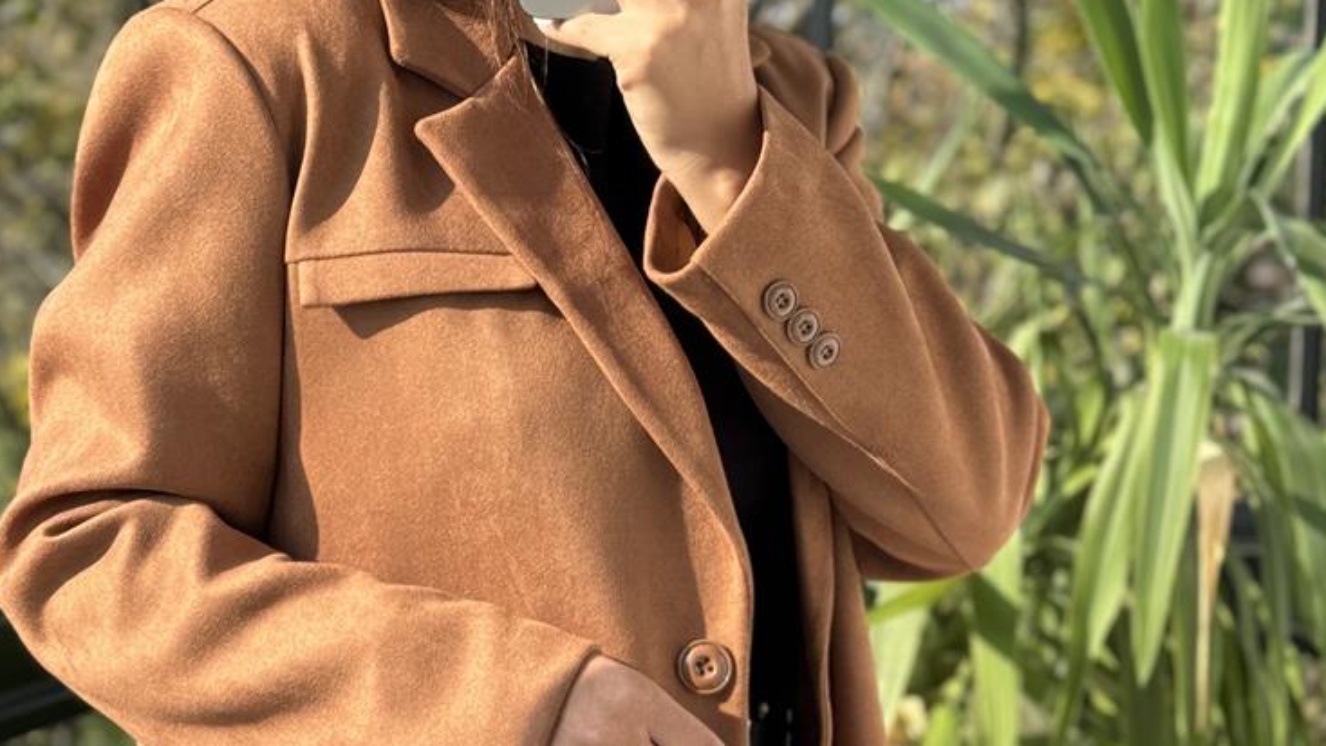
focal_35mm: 95
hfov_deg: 22.4
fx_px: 3340
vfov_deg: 12.7
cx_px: 573
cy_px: 577
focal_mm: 6.76
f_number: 1.78
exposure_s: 1/425
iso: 64
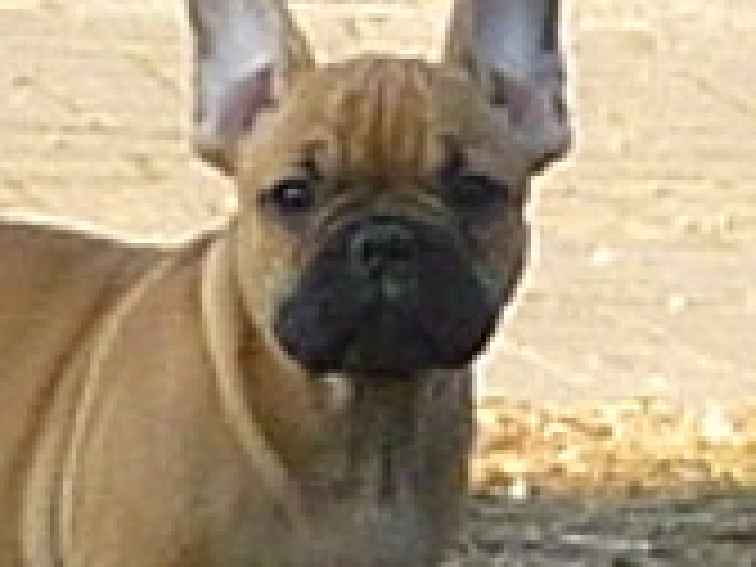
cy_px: 459
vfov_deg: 11.7
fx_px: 2752
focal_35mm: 126
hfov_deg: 15.5
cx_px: 94
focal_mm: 5.5
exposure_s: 1/320
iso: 80
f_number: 2.8
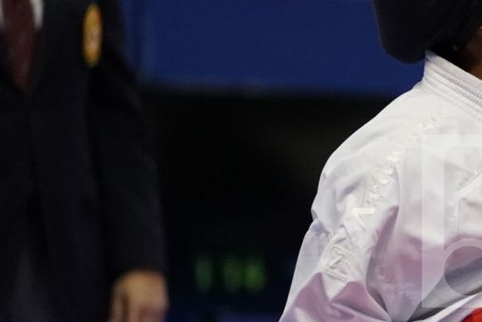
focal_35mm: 443
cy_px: 221
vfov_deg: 3.1
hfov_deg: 4.6
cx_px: 832
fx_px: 5933
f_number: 2.8
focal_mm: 125
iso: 4000
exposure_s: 1/1000
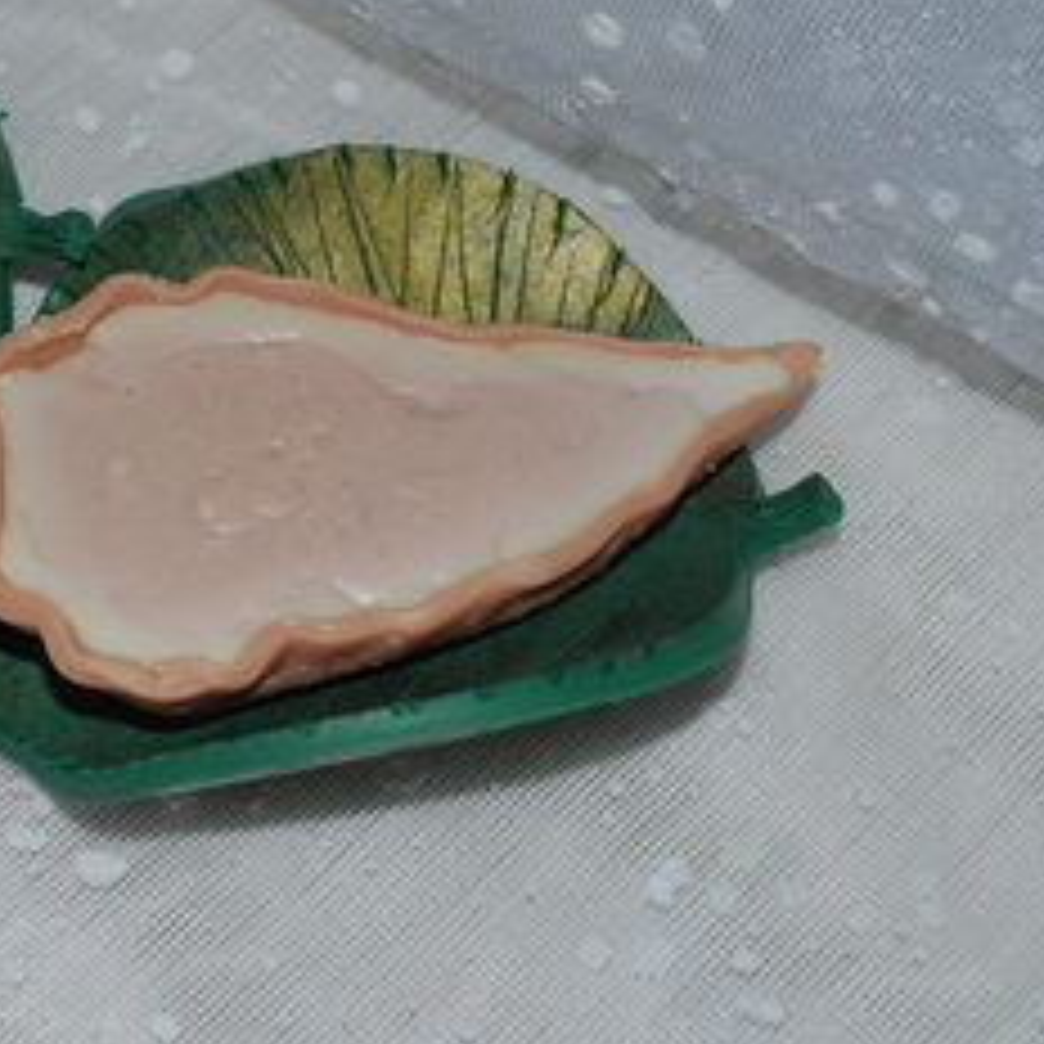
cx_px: 130
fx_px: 3378
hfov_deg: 17.3
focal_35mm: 99
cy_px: 439
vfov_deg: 17.6
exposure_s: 1/125
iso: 400
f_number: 5.6
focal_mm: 40
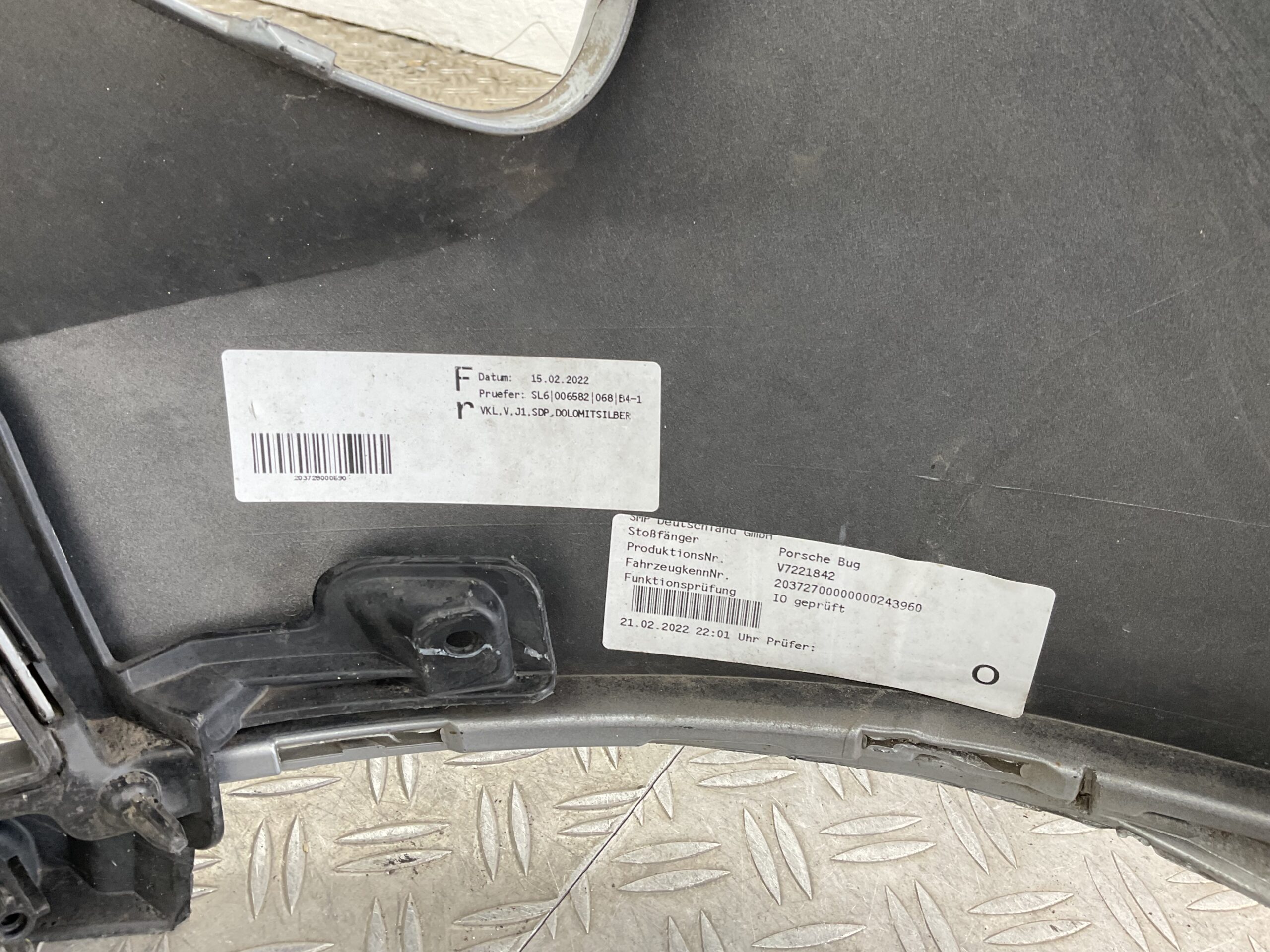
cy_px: 476
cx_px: 635
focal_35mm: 29
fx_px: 1064
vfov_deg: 48.2
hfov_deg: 61.7
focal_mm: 3
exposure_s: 1/100
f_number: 1.8
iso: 50
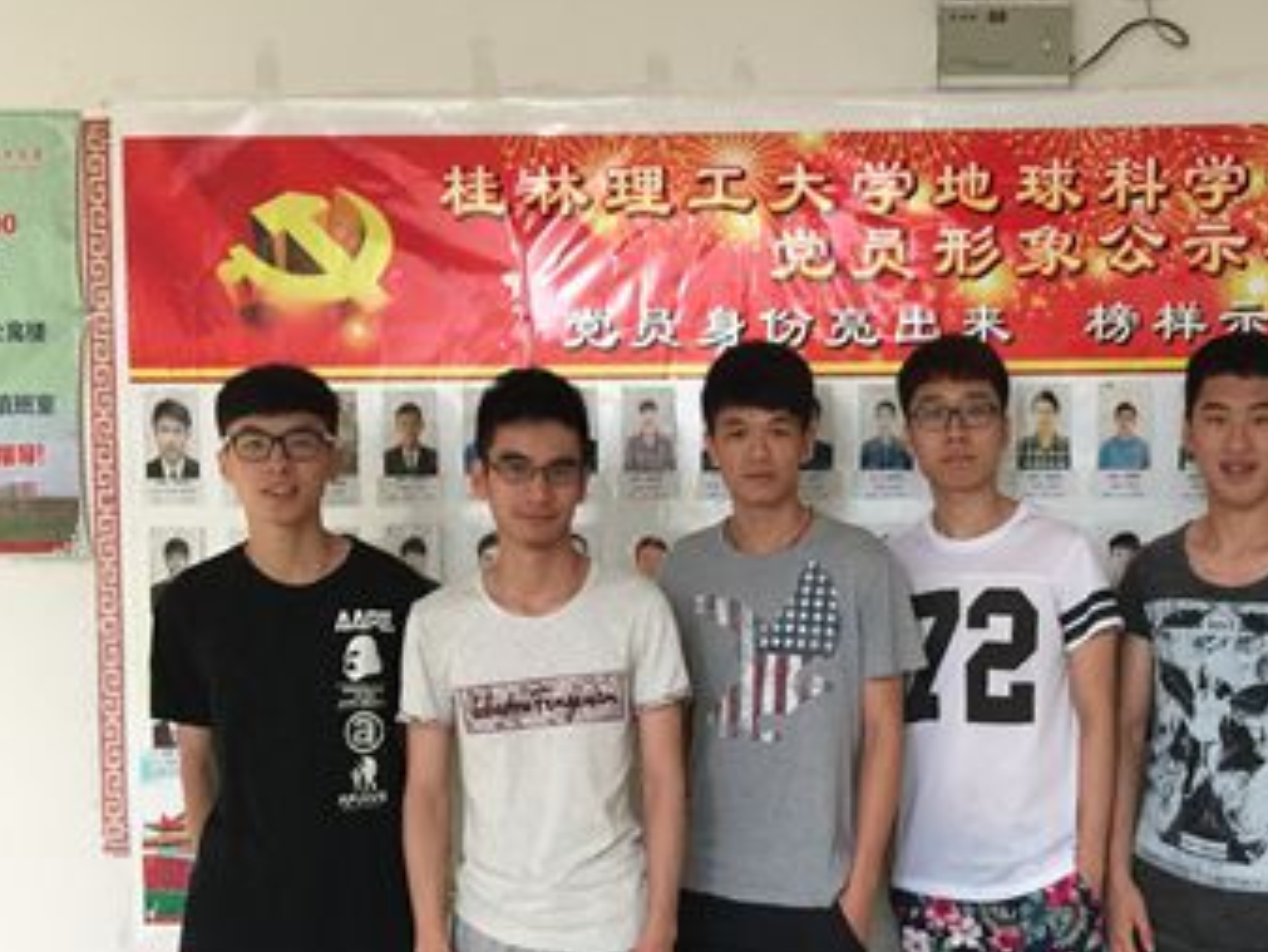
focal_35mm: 43
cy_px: 540
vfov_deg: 33.6
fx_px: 1576
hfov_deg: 43.3
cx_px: 835
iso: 125
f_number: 2.2
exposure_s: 1/15
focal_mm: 4.15
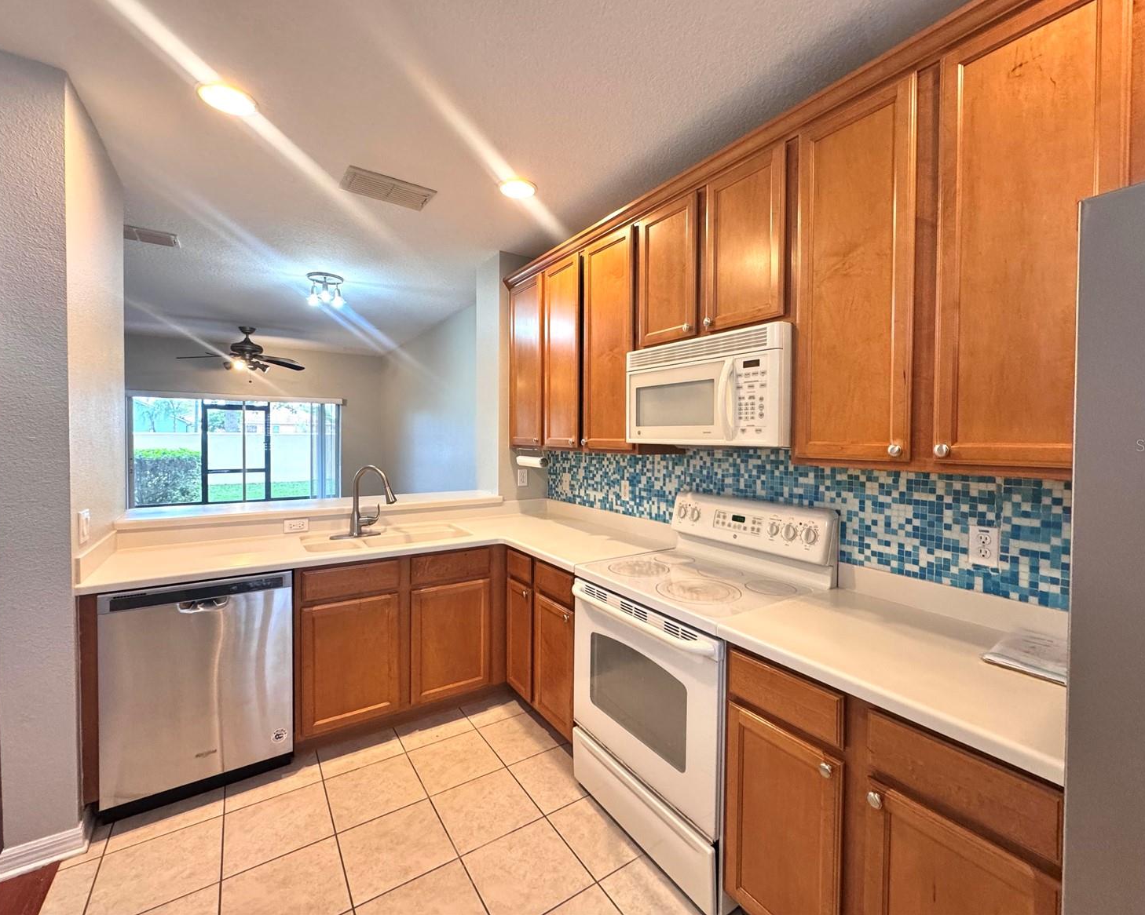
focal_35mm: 15
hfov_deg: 96.8
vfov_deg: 84.0
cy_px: 445
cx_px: 582
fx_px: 508
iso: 250
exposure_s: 1/120
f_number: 2.2
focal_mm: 2.22
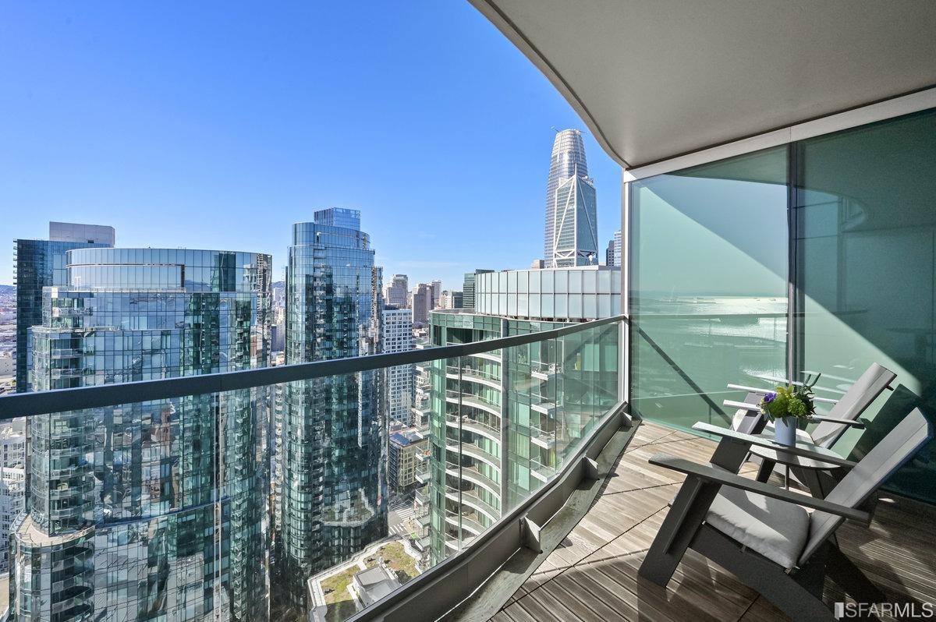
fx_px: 377
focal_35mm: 14
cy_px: 311
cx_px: 468
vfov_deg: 79.1
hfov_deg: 102.3
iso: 400
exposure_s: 1/640
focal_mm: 14.5
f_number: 11
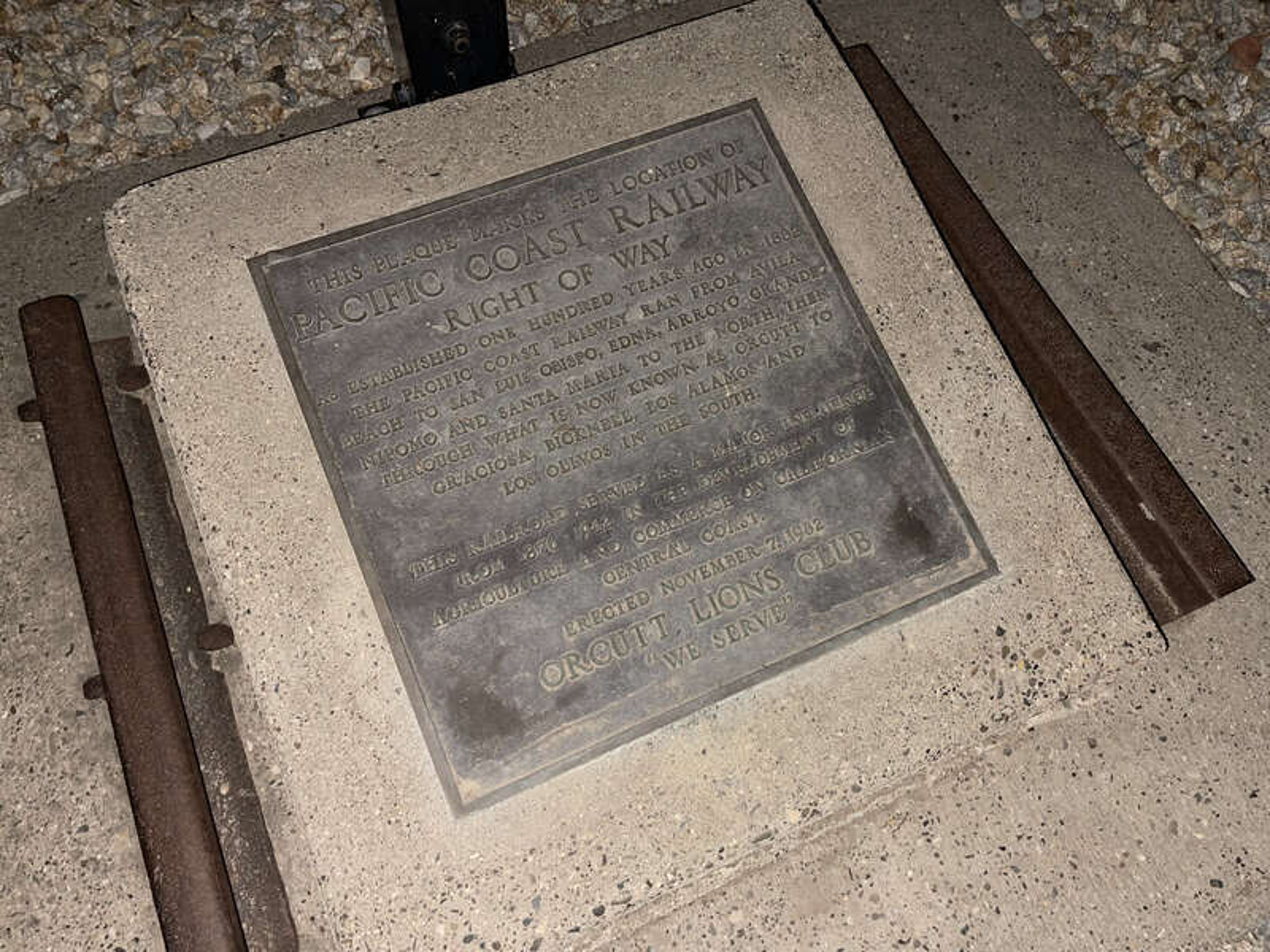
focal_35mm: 26
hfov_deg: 67.3
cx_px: 635
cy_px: 476
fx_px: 954
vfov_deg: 53.1
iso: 32
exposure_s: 1/4
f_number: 1.6
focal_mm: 5.1
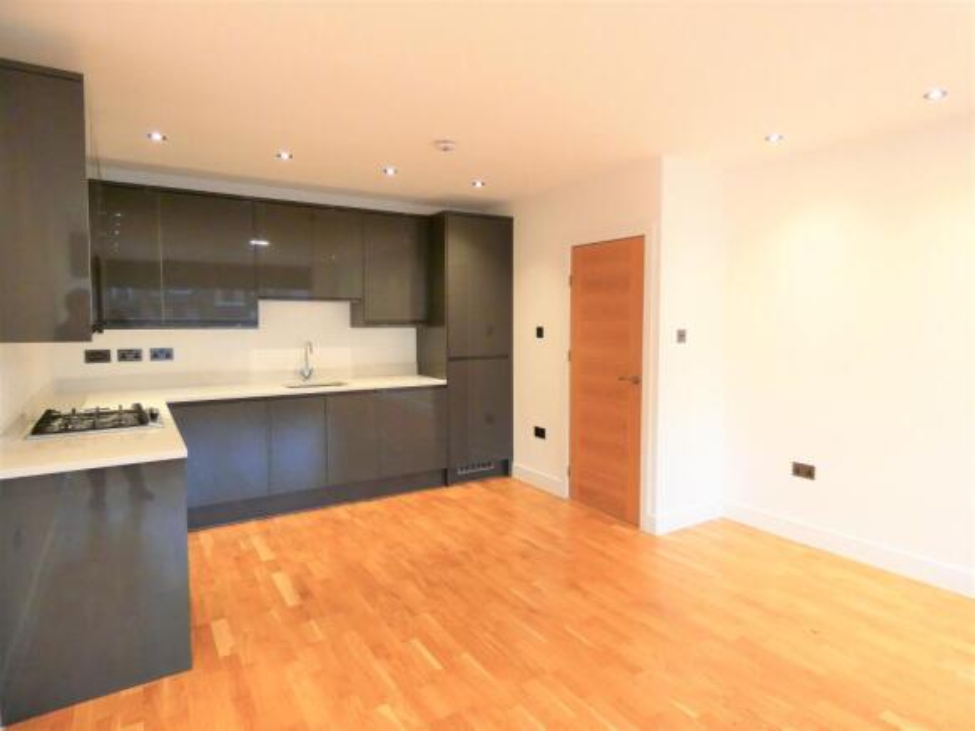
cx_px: 488
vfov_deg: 66.0
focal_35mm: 20
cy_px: 366
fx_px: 563
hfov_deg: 81.8
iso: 320
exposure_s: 1/60
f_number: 2.8
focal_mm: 3.6
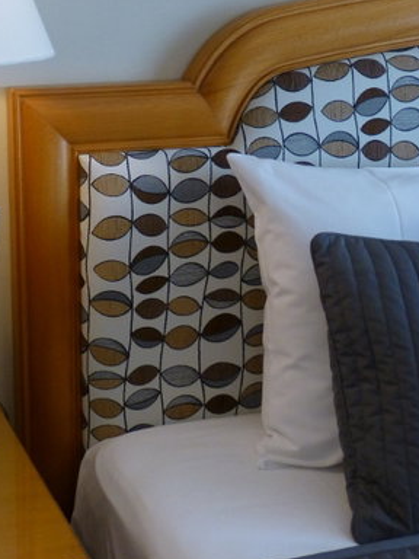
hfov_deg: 22.2
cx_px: 73
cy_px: 227
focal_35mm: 65
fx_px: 1049
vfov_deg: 29.8
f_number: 3.9
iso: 400
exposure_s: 1/40
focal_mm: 6.9
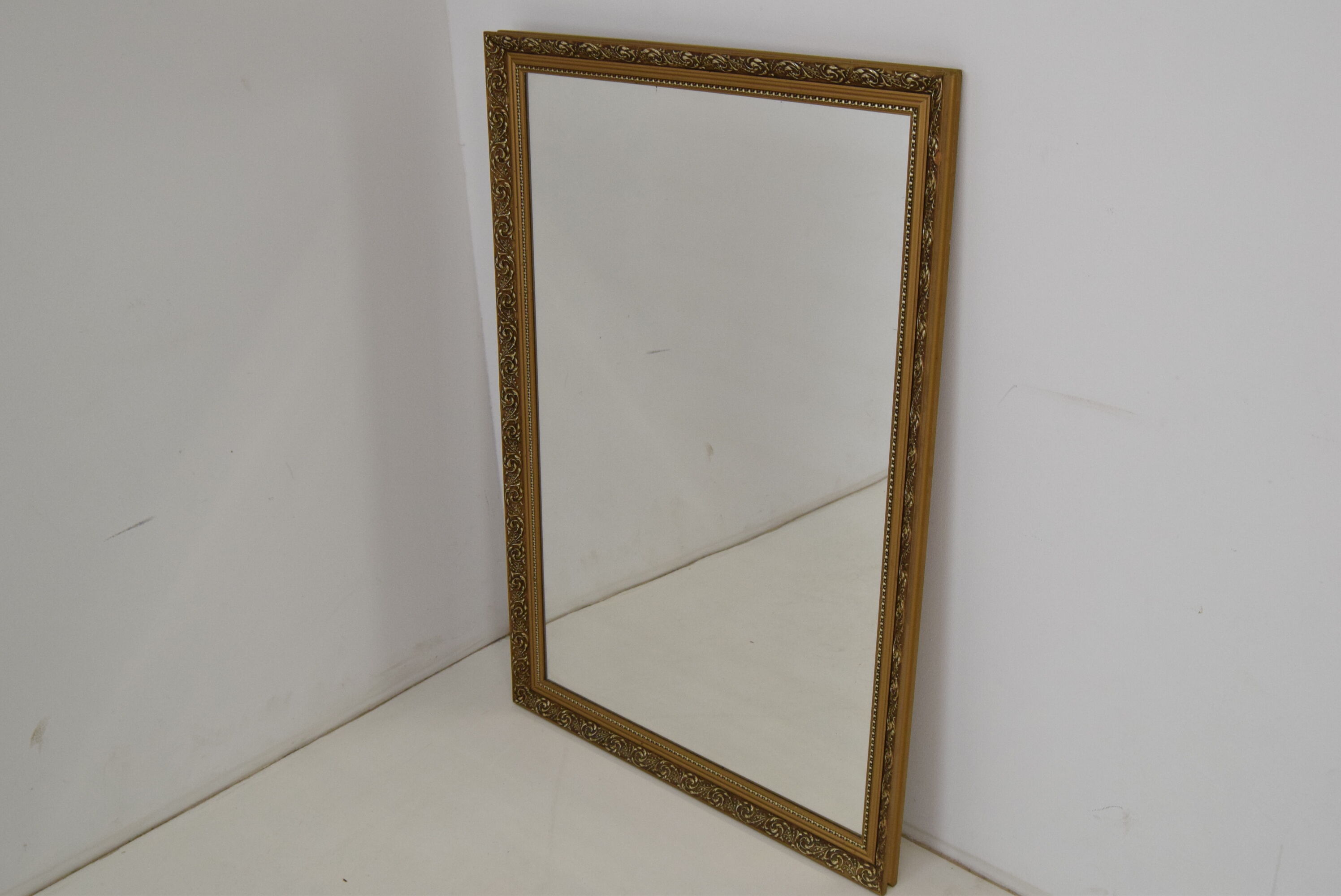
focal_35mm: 36
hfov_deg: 53.1
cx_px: 670
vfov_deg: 36.9
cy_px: 448
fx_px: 1342
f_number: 7.1
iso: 1600
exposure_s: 1/200
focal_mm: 24
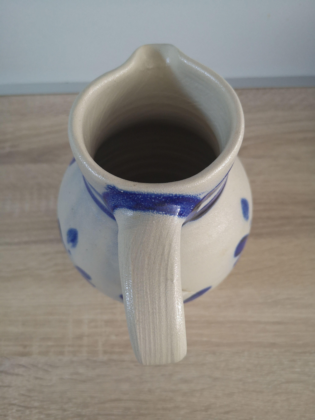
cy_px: 210
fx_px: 328
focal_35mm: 27
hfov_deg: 51.4
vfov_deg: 65.3
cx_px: 158
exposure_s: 1/50
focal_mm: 3.95
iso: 125
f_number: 1.8
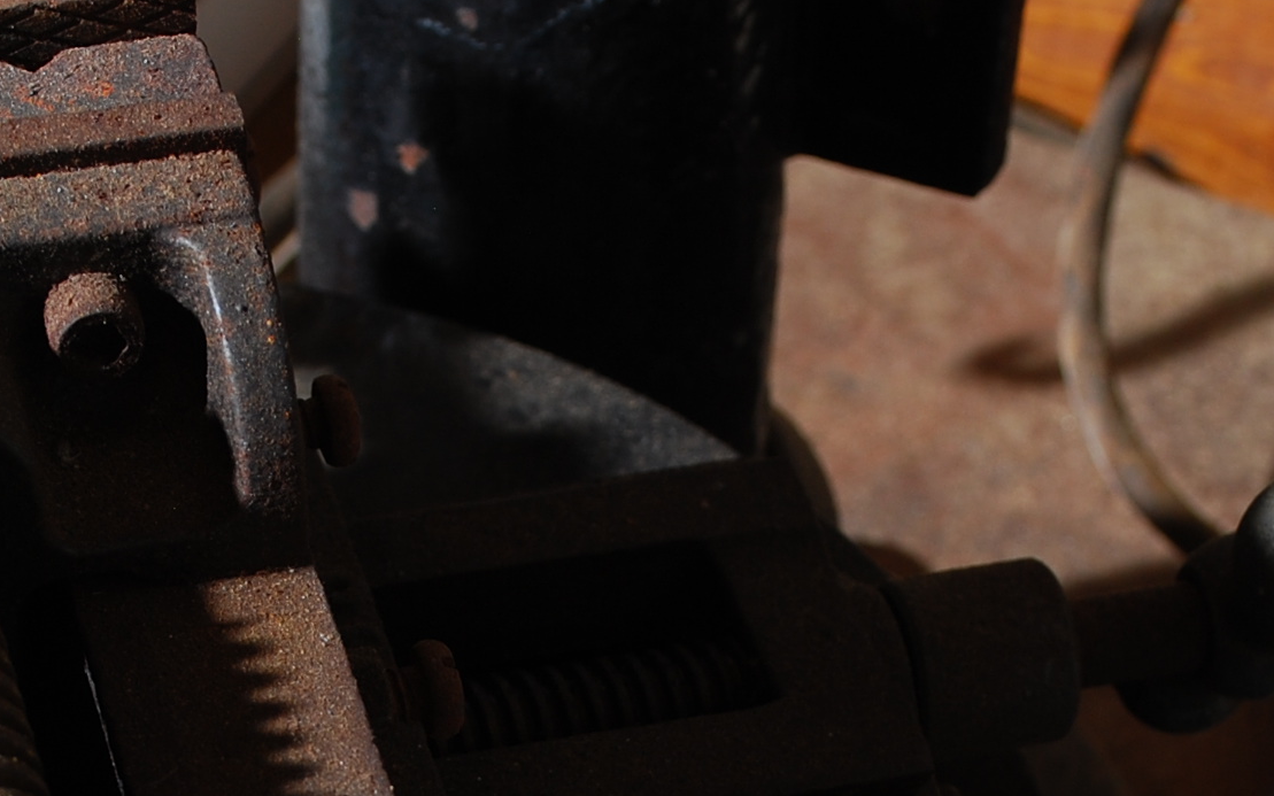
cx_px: 476
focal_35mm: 128
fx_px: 4444
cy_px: 930
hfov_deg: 16.3
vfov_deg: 10.1
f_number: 7.1
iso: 100
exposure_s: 1/160
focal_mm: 32
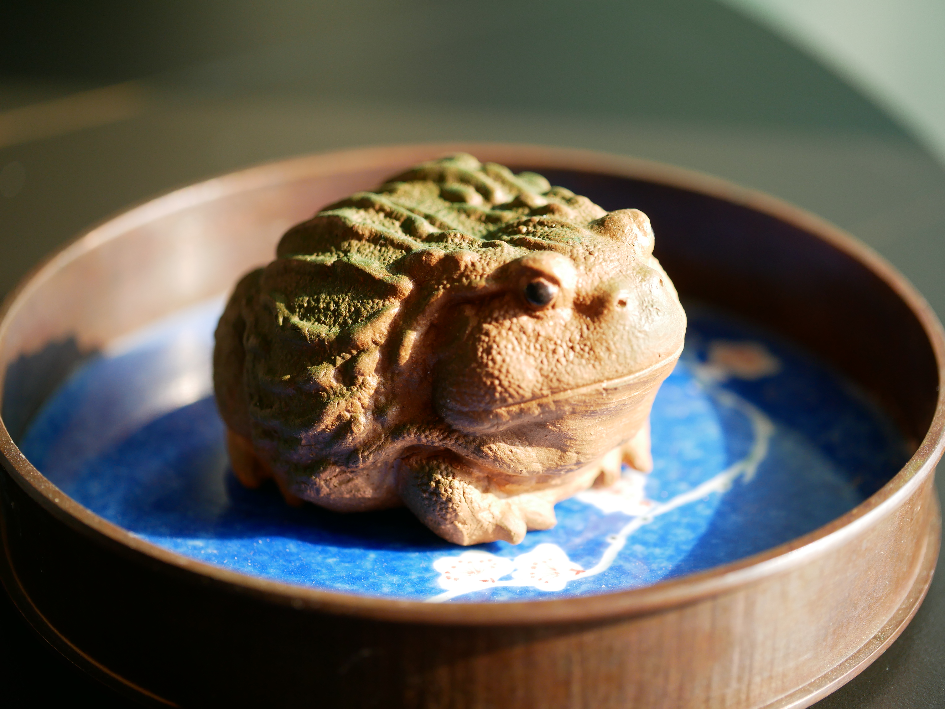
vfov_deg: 16.2
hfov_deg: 21.5
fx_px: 2484
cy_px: 351
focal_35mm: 91
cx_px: 473
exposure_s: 1/200
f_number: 2.8
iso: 200
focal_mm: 45
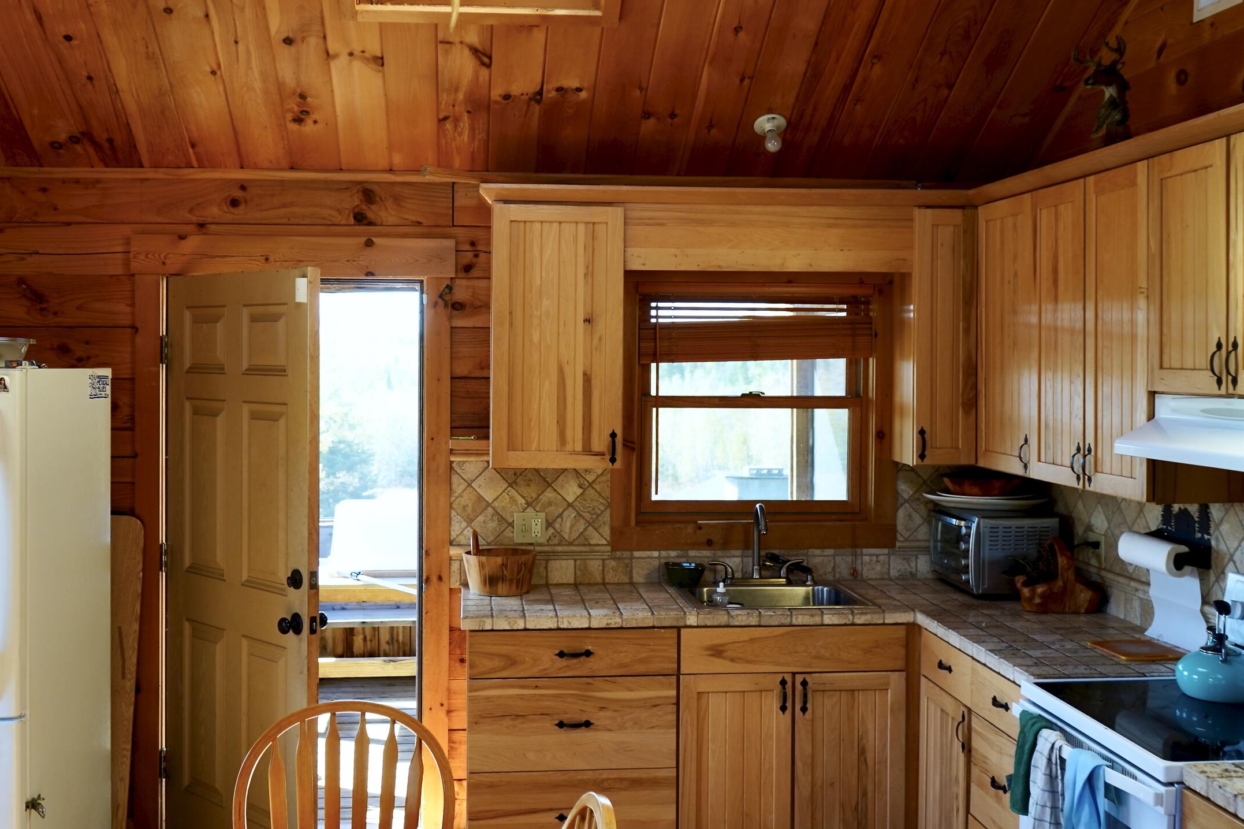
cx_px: 605
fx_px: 1347
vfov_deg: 34.2
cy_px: 386
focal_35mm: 39
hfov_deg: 49.6
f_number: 4
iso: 250
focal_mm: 28
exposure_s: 1/60
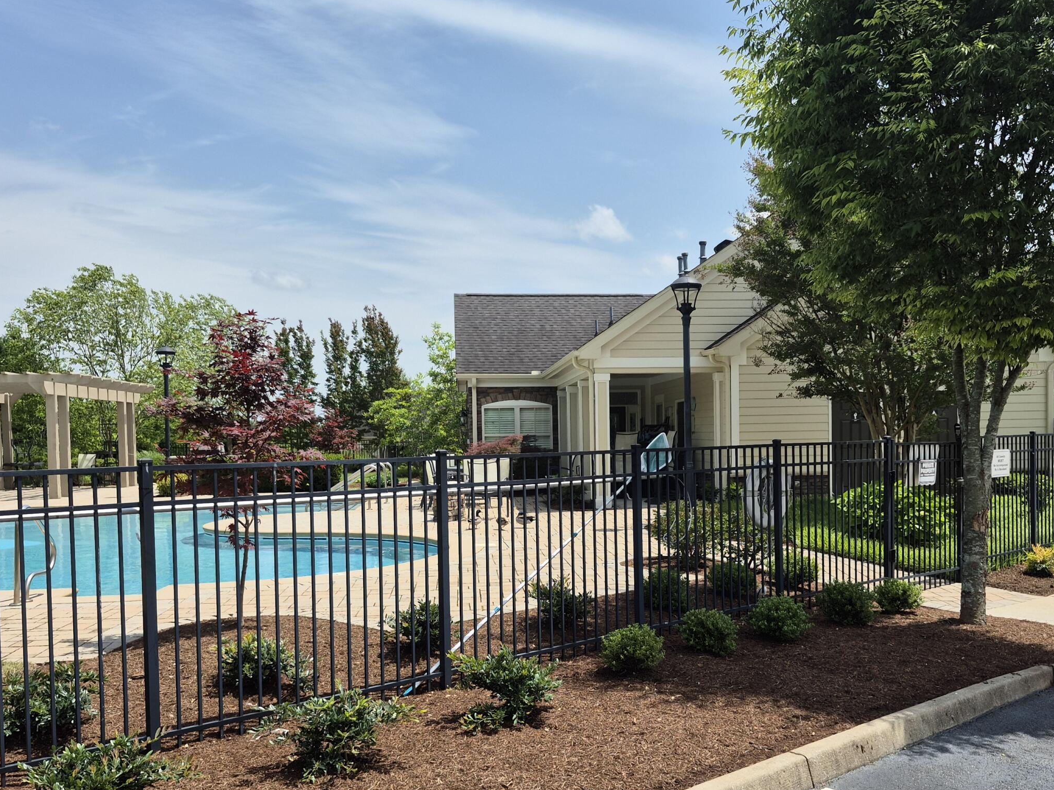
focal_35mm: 34
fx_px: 1035
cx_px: 594
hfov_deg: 53.8
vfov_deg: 41.6
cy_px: 481
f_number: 1.8
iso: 25
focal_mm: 5.4
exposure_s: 1/1896
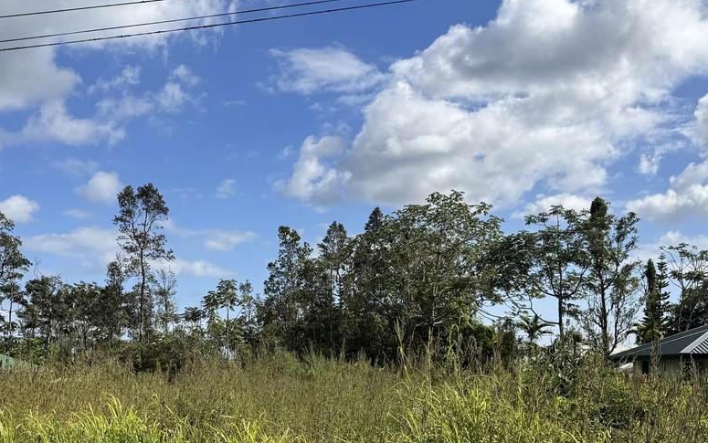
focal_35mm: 42
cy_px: 383
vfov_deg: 29.5
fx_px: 811
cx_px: 268
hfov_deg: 46.8
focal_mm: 6.76
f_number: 1.78
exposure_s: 1/6410
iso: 80
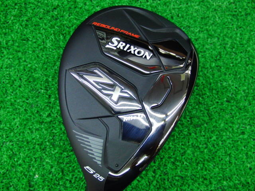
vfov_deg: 38.7
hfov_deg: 50.1
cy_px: 96
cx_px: 128
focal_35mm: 37
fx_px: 273
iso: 400
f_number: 3.6
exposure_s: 1/40
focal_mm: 6.42
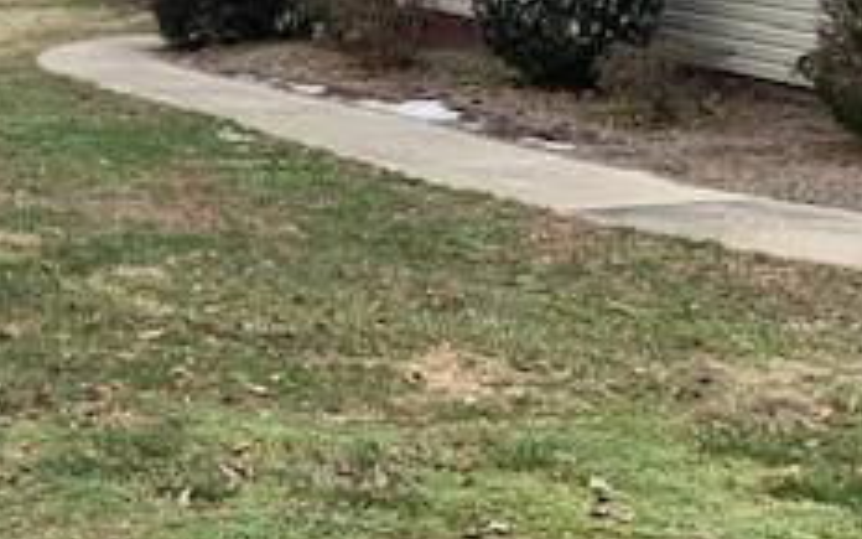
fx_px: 1785
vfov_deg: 16.9
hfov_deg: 23.4
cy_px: 26
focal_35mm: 76
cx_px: -316
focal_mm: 4.25
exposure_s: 1/783
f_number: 1.8
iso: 25
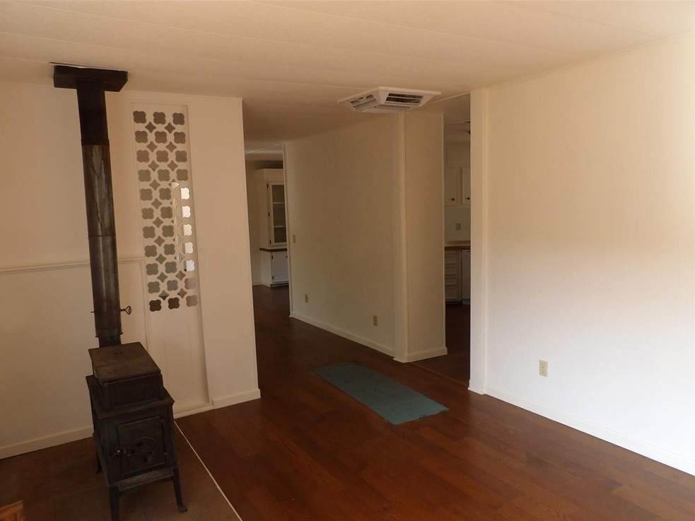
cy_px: 271
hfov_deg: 69.4
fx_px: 502
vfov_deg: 54.9
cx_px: 334
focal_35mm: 25
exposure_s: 1/62
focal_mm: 4.3
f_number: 3.2
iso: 100
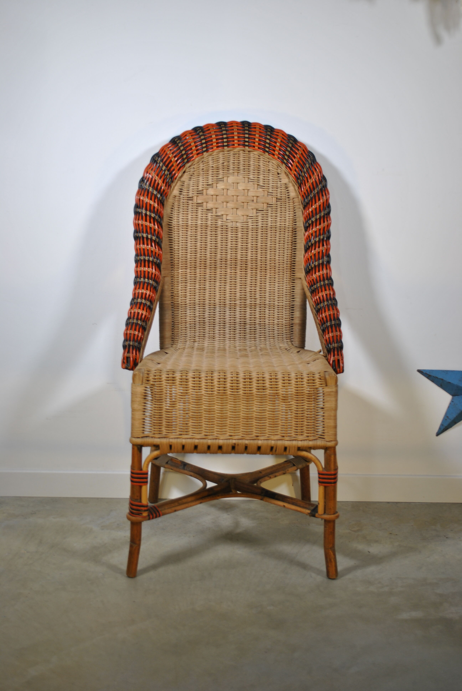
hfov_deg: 28.2
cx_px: 231
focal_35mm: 48
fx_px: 921
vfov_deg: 41.1
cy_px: 346
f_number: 4.8
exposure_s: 1/30
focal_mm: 32
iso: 100
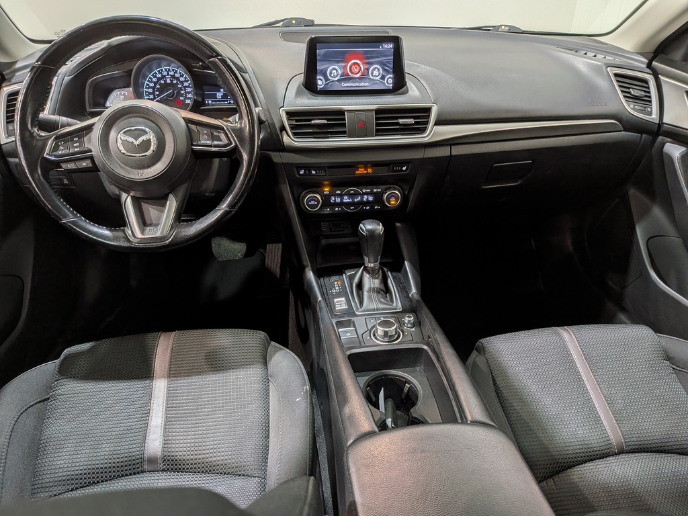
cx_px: 344
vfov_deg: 56.8
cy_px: 258
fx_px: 477
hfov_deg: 71.6
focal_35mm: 24
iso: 29
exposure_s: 1/116
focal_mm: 4.53
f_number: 1.7
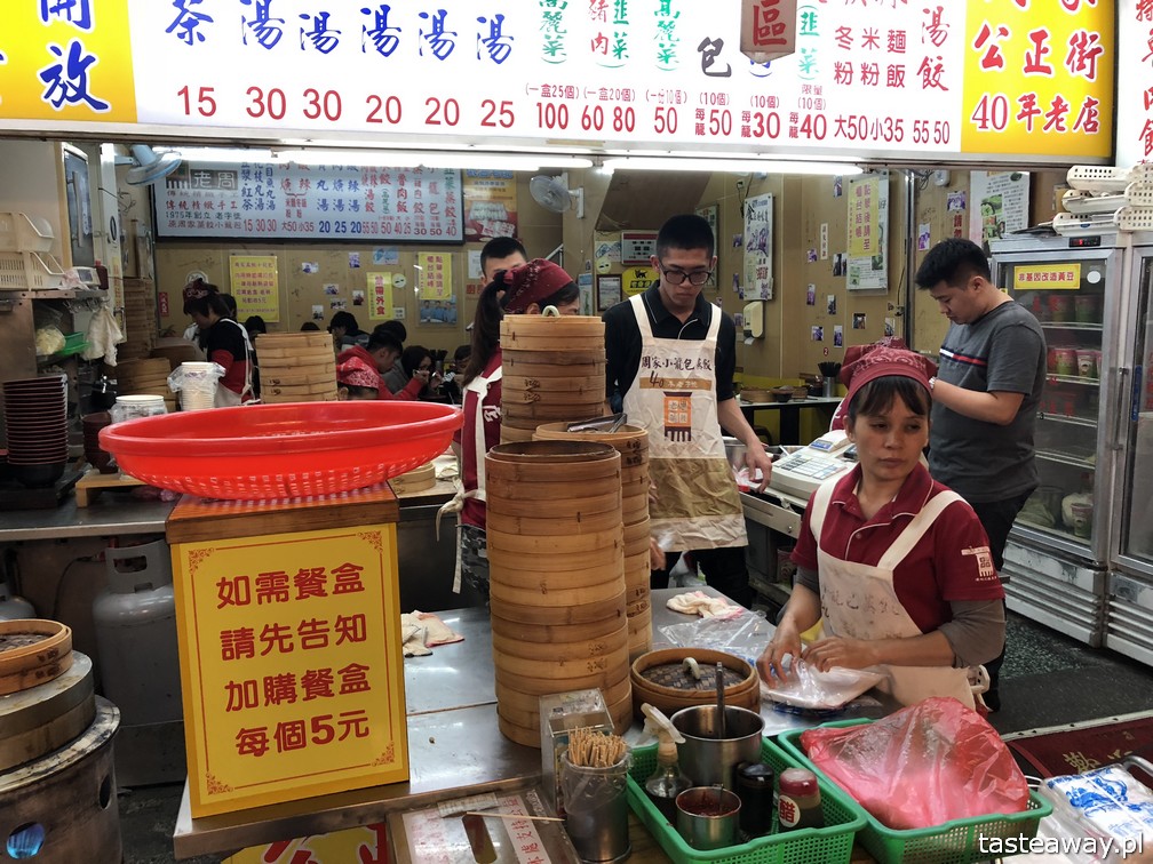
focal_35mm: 29
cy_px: 432
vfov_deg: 48.2
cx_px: 576
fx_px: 966
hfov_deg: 61.7
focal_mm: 3.99
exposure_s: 1/120
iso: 125
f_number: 1.8
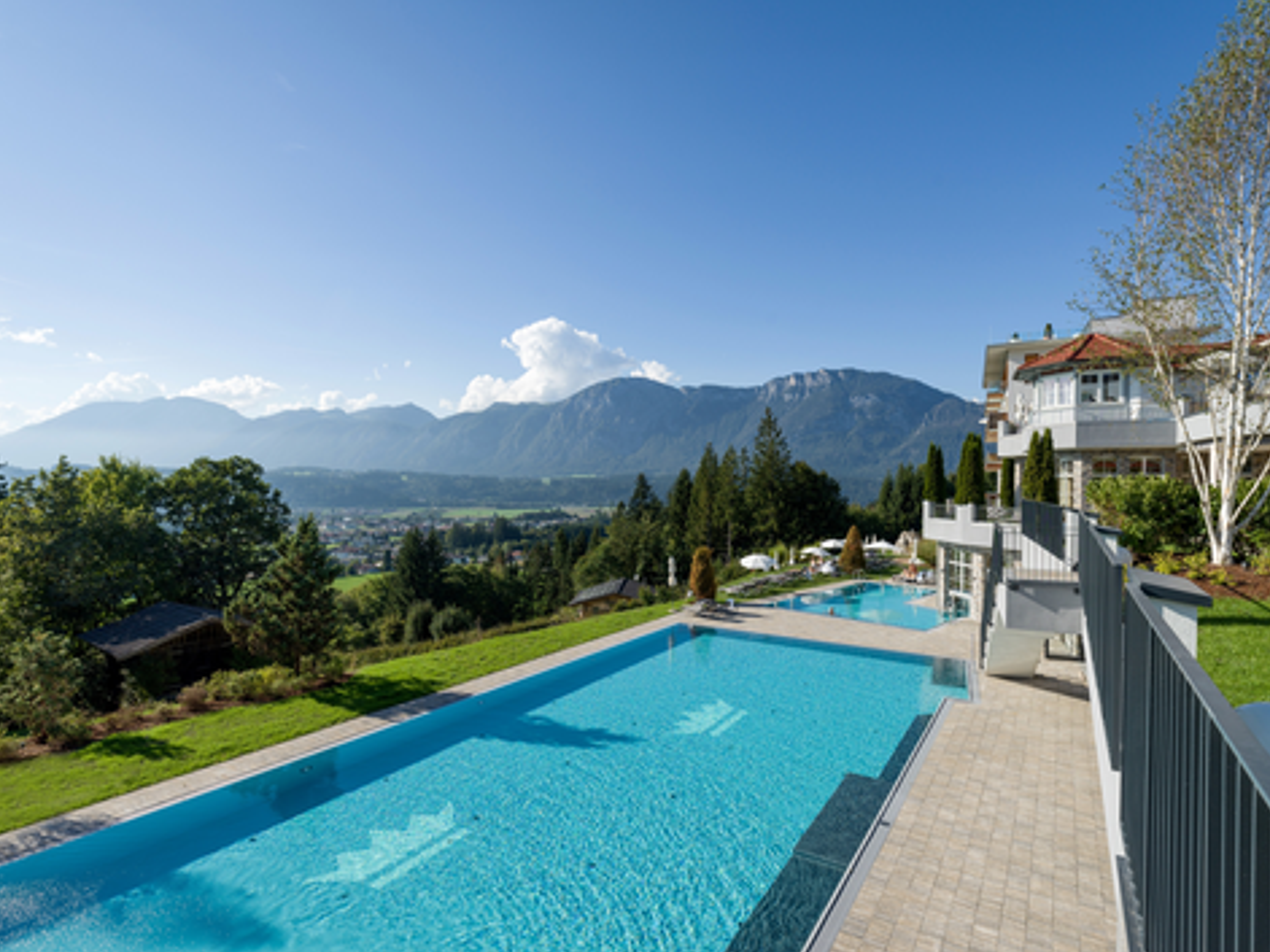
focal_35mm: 17
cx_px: 653
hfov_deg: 91.0
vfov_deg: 74.7
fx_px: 624
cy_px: 495
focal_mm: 21
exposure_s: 1/320
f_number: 8
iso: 100
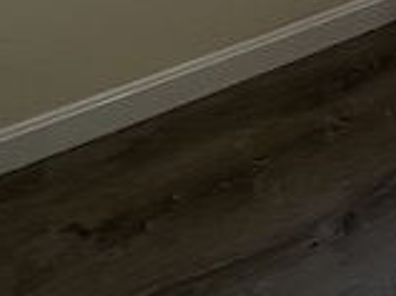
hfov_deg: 22.0
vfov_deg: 15.6
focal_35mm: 66
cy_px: -356
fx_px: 754
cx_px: 654
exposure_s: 1/141
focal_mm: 1.57
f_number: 1.8
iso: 32
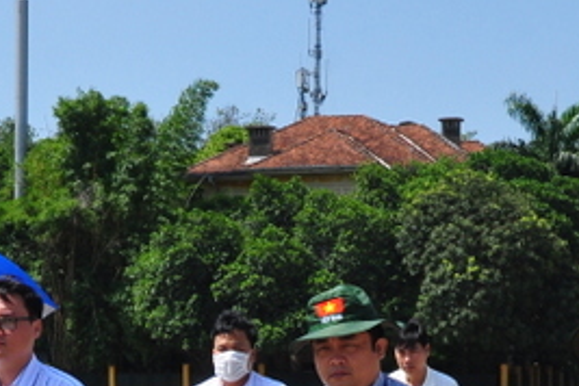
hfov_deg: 16.9
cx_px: 284
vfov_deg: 11.1
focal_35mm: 121
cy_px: 496
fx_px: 1946
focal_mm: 22
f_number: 10
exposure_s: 1/400
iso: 320
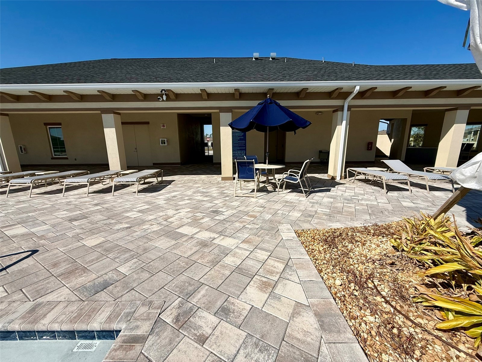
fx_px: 195
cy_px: 181
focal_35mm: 14
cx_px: 241
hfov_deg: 102.1
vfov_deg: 85.7
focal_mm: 2.22
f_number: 2.2
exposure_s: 1/3663
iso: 50
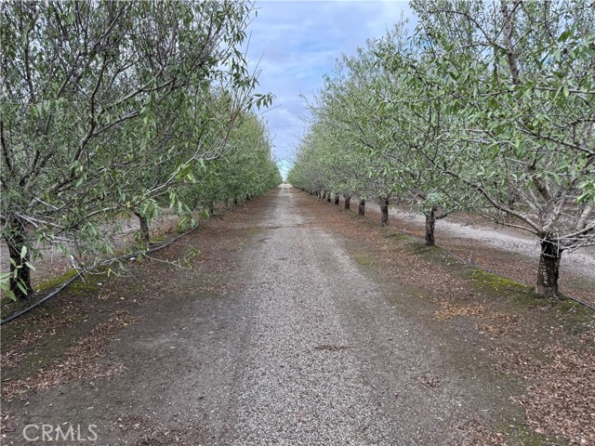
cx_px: 298
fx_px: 413
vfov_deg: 56.8
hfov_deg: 71.6
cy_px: 223
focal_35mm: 24
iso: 100
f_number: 1.78
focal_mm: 6.76
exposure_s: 1/822
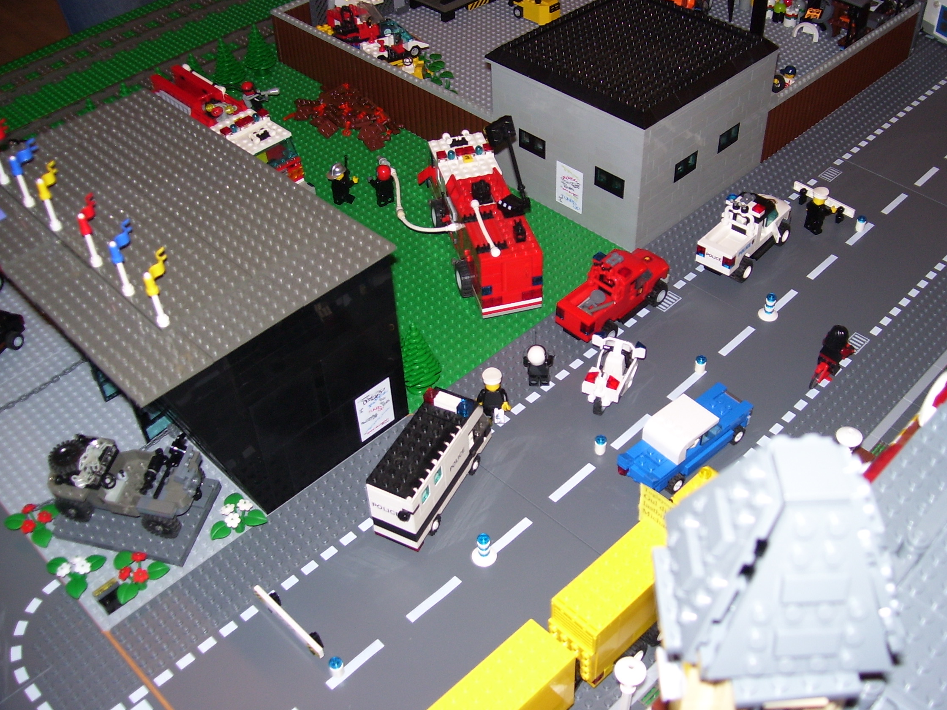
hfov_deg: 50.1
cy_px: 347
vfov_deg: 38.7
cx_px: 480
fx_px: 1012
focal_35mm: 37
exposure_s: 1/60
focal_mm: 6
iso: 80
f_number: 2.7
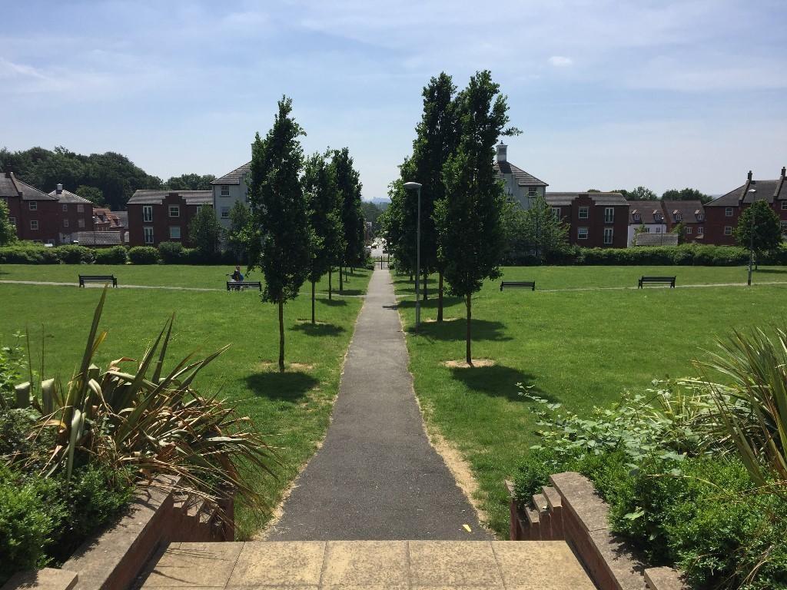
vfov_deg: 48.2
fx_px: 659
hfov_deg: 61.7
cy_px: 295
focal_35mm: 29
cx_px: 394
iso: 32
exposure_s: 1/3300
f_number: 2.2
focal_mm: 4.15
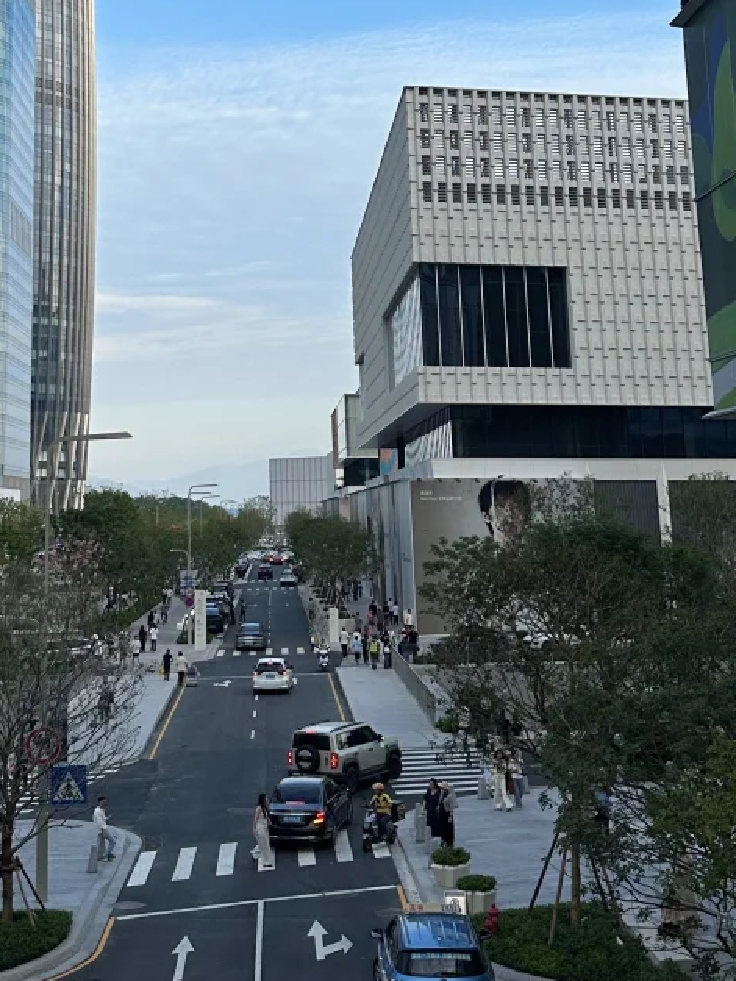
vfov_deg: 33.7
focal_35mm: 55
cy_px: 172
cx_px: 241
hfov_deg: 26.4
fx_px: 1559
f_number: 1.78
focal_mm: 6.86
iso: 80
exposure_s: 1/2732
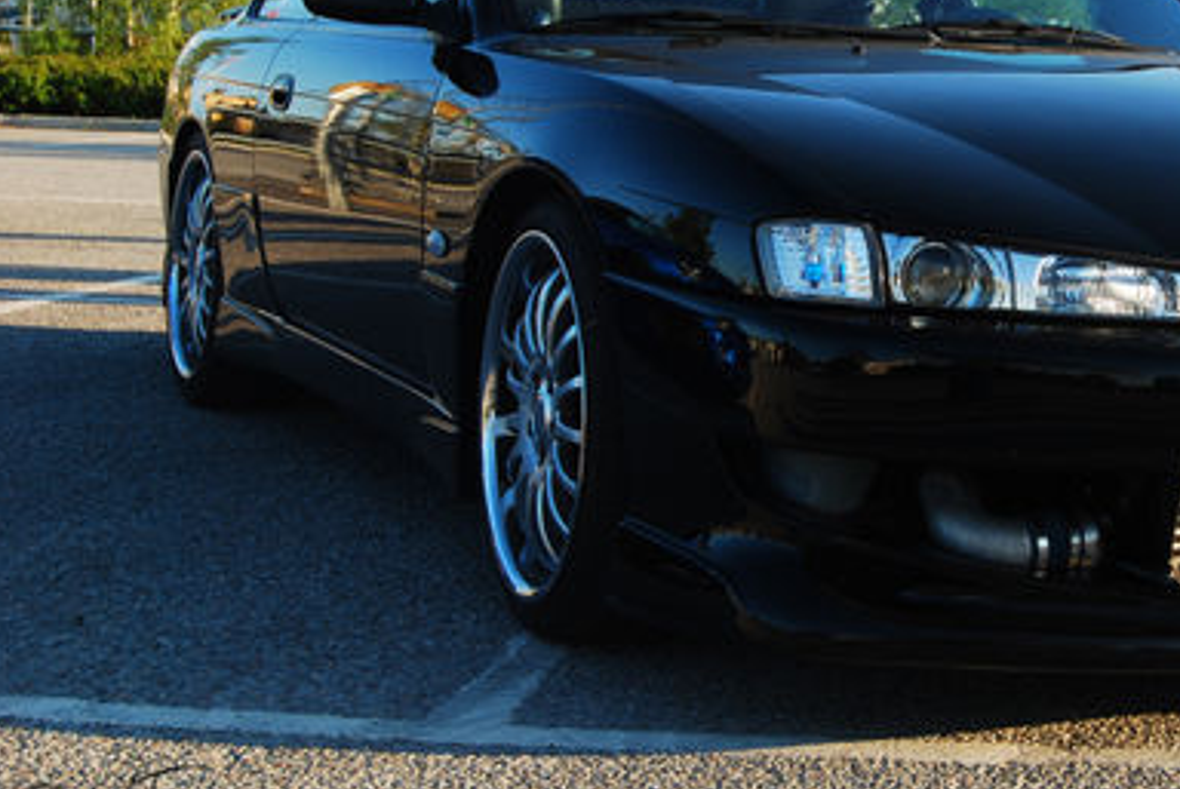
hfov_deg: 24.9
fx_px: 2625
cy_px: 221
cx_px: 968
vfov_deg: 17.0
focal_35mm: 80
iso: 100
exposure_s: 1/80
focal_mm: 32
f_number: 8
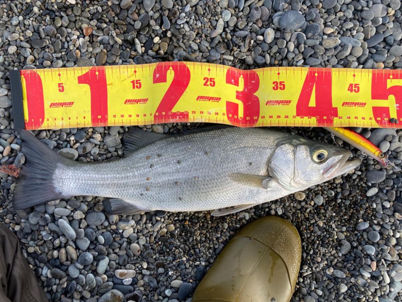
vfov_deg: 53.1
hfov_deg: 67.3
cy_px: 151
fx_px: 302
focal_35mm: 26
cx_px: 201
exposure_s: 1/1072
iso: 32
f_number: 1.8
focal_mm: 4.25
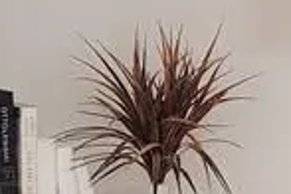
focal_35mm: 188
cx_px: 275
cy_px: 135
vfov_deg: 7.3
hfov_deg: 10.9
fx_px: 1520
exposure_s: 1/120
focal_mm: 5.4
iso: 160
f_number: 1.8
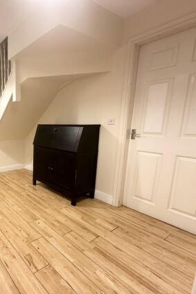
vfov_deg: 83.9
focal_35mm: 20
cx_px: 14
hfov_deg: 52.9
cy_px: 151
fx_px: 163
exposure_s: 1/50
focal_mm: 2.22
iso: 200
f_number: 2.2
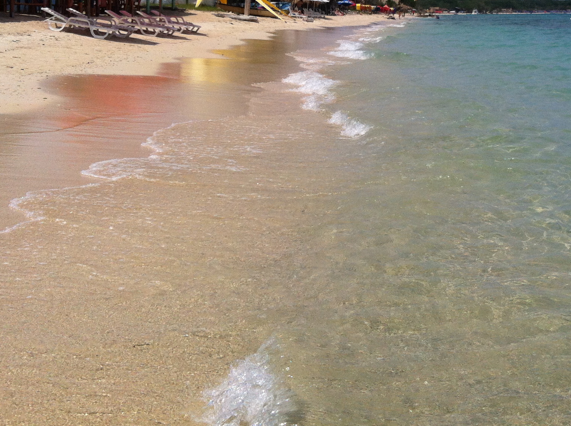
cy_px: 87
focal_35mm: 59
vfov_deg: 24.4
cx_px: 353
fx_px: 972
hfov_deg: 32.6
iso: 80
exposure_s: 1/5027
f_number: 2.8
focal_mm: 3.85
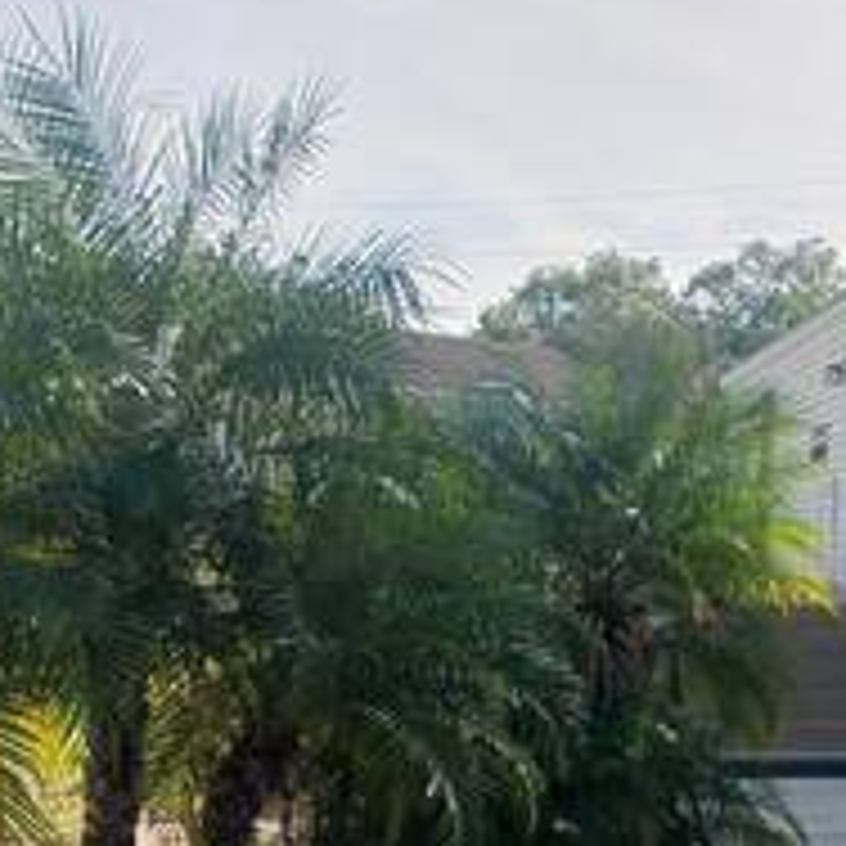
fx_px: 1797
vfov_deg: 26.3
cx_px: 868
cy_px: 580
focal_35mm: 65
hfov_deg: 25.1
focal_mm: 4
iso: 20
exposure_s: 1/335
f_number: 1.8
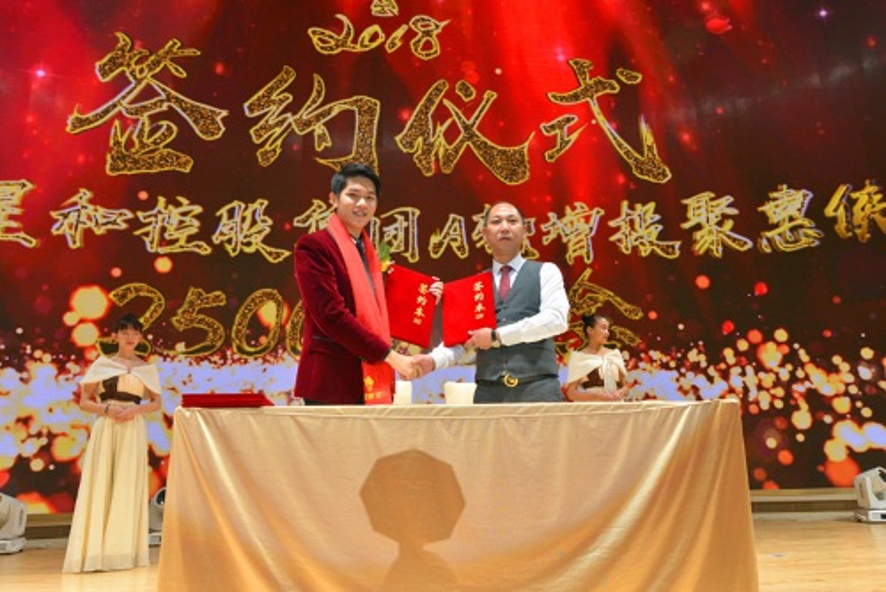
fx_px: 665
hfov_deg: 67.4
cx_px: 443
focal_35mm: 27
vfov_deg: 48.0
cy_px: 296
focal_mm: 27
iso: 640
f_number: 7.1
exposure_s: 1/160
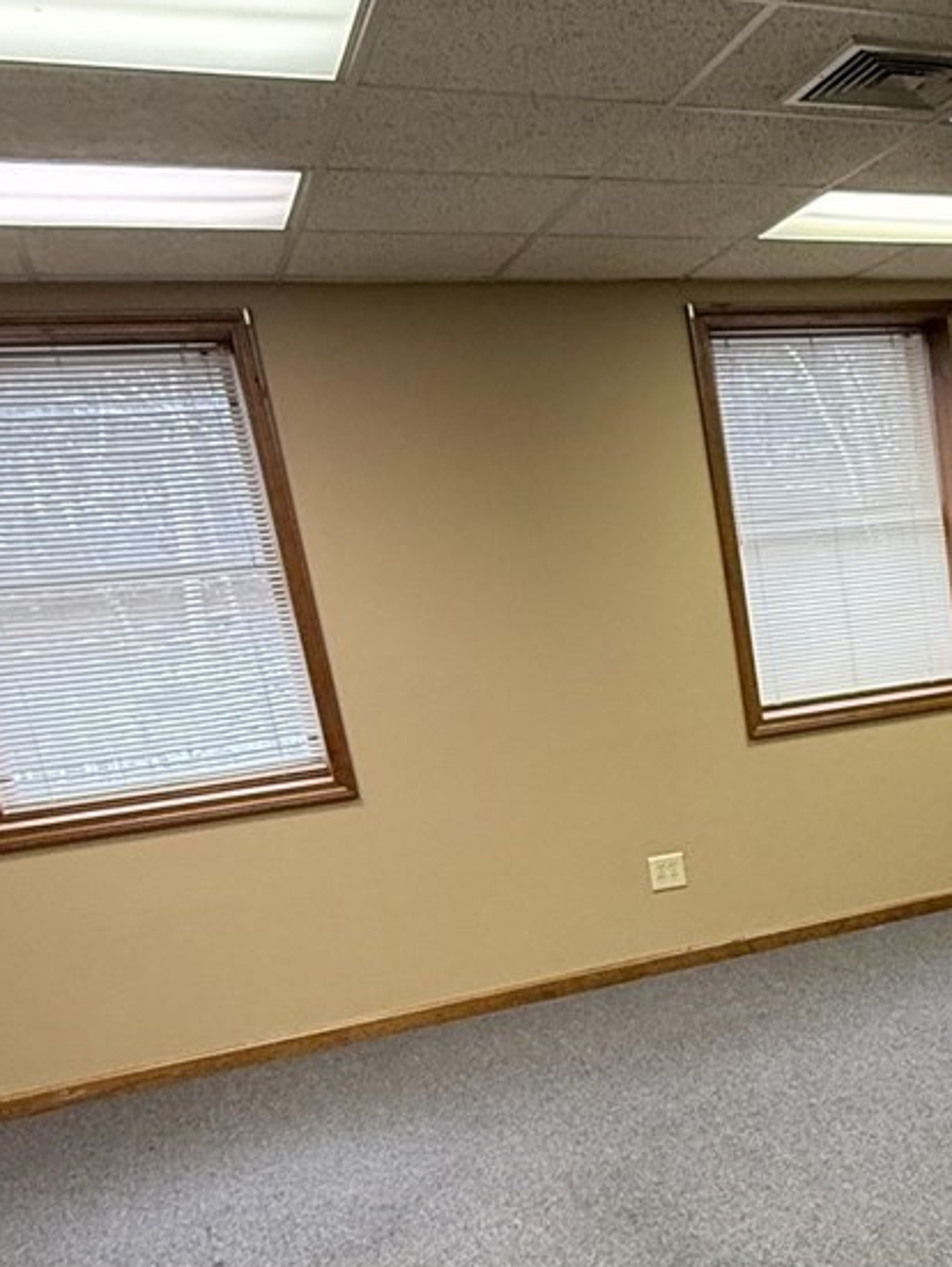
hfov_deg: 32.5
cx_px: 1044
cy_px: 931
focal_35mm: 39
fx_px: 1428
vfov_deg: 46.3
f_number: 2.2
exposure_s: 1/120
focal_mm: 2.22
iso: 320
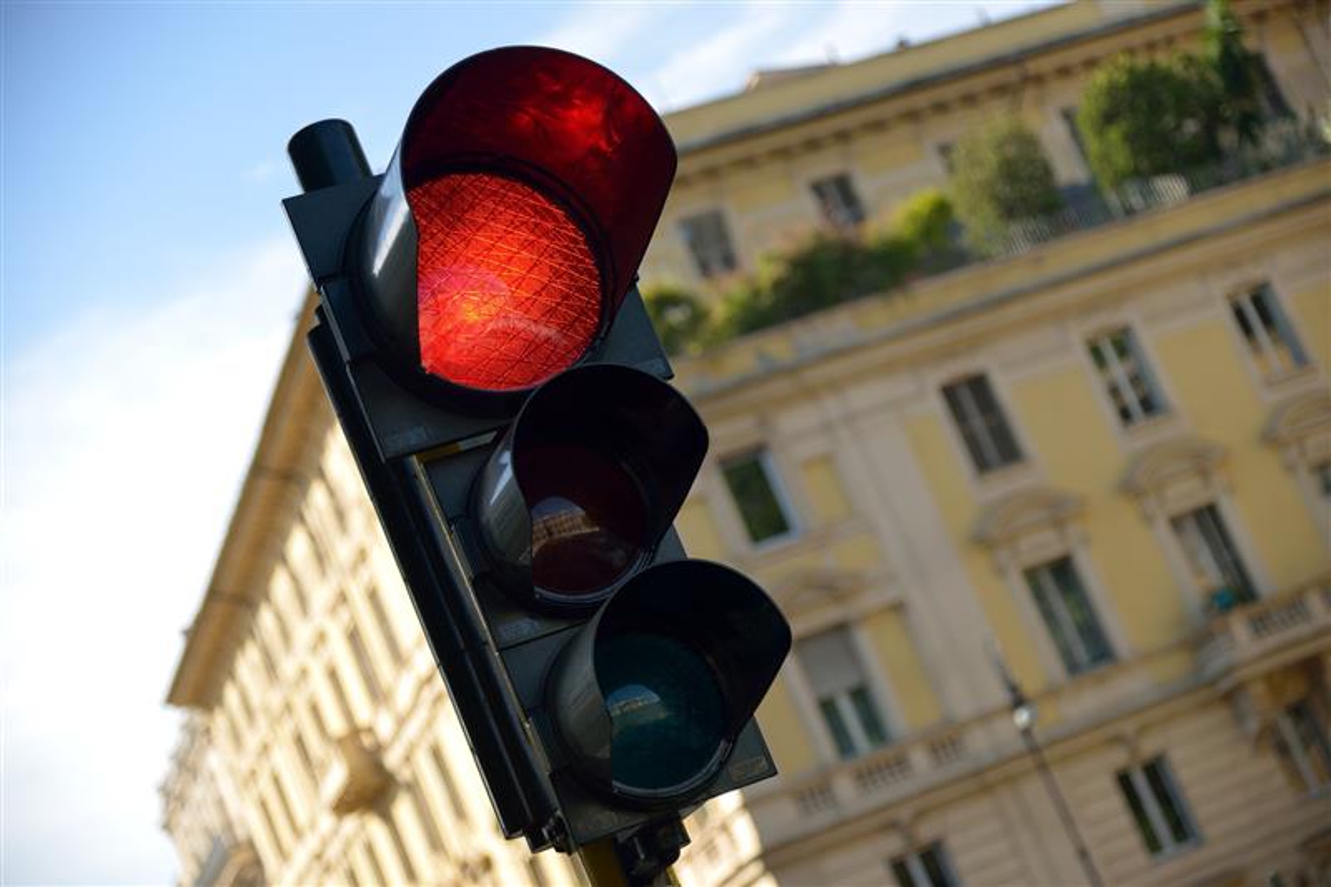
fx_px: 2883
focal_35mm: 78
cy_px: 444
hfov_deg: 26.0
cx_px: 666
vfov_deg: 17.5
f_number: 4
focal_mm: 78
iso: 100
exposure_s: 1/500
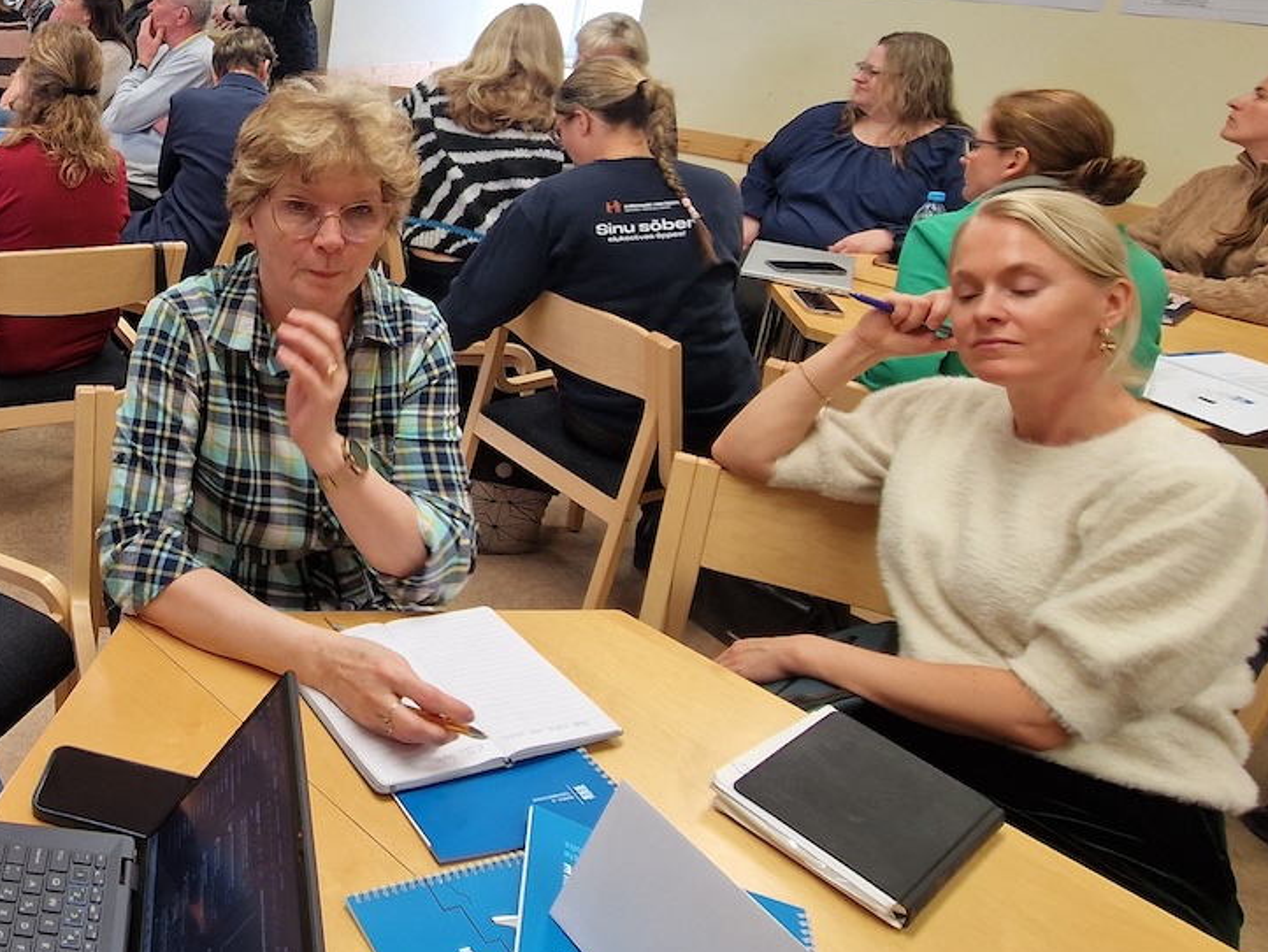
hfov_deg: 55.5
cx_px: 98
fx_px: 989
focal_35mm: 27
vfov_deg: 48.8
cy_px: 206
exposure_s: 1/50
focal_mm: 2.2
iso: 64
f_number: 2.2
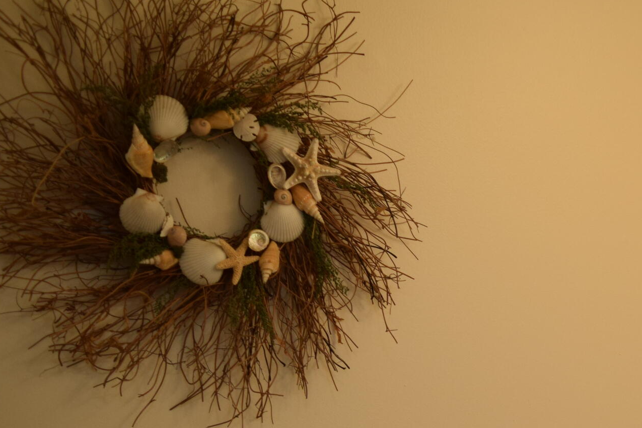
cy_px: 501
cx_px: 705
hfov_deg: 28.5
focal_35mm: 64
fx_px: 1141
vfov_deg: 20.0
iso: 400
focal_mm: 18
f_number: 4
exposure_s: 1/80
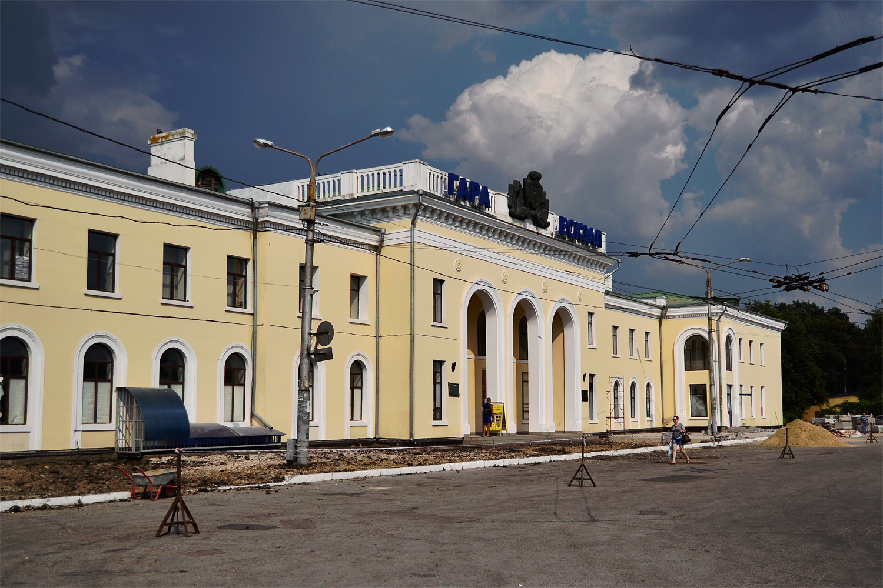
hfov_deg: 57.2
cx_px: 442
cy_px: 294
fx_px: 809
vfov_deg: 40.0
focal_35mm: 33
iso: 100
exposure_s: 1/2500
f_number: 4
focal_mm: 22
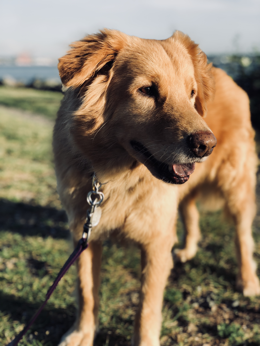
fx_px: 521
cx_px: 130
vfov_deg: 36.8
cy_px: 173
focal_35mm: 52
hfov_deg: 28.0
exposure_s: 1/506
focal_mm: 6
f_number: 2.4
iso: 16
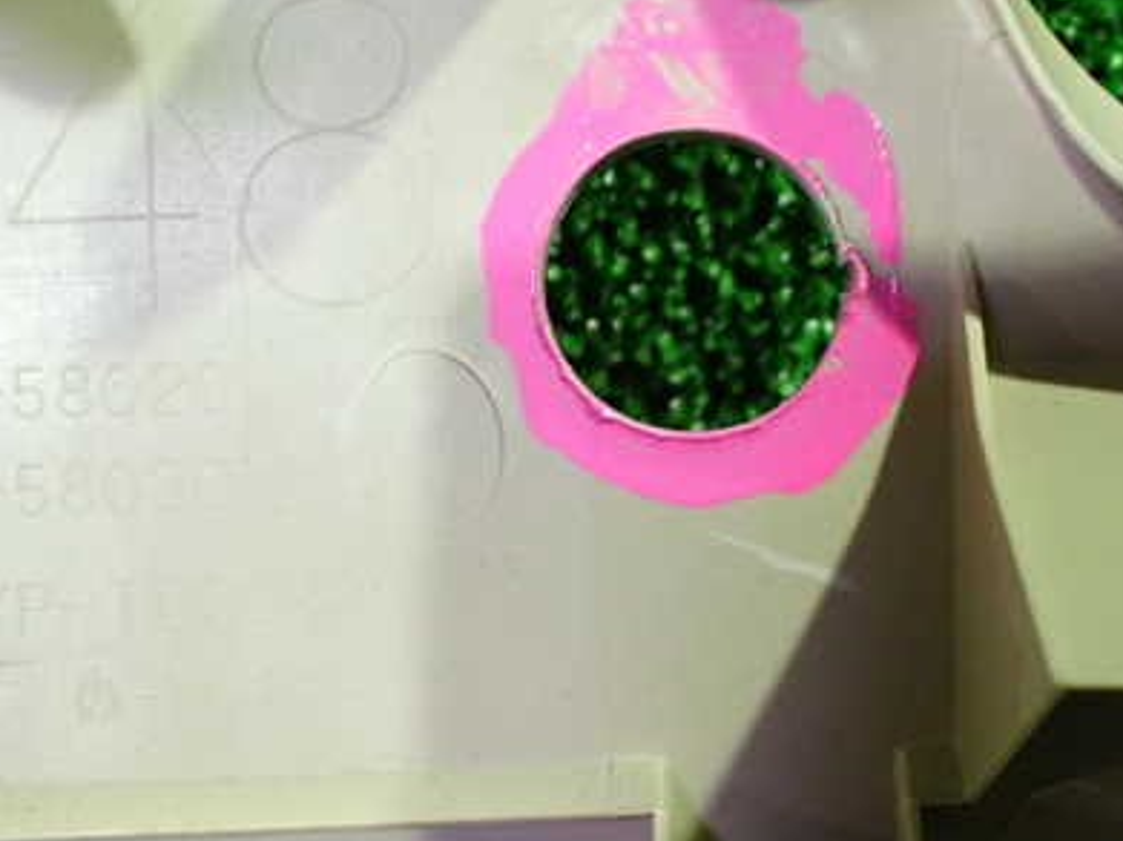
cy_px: 456
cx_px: 721
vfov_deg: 31.5
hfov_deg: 40.9
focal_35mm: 46
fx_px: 1492
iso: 800
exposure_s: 1/40
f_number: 2.3
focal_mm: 5.4
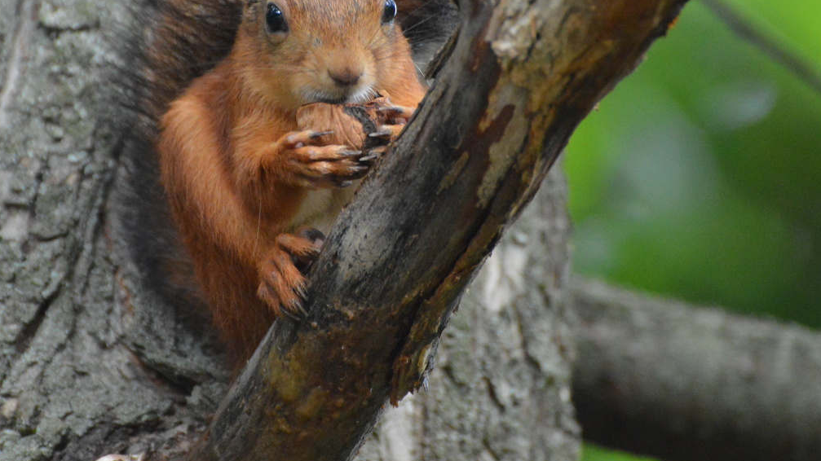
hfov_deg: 3.3
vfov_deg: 1.9
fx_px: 14256
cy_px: 103
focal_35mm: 655
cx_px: 337
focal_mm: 300
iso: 3200
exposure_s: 1/400
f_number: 5.6
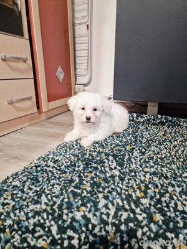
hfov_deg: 58.9
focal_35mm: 23
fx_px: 166
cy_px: 124
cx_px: 94
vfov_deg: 73.9
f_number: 1.8
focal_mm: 6.4
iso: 1000
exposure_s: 1/100
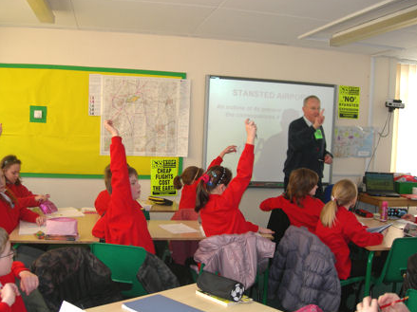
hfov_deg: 47.9
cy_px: 155
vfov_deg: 36.8
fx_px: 470
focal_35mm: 39
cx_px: 204
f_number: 2.8
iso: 50
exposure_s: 1/30
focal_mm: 7.8
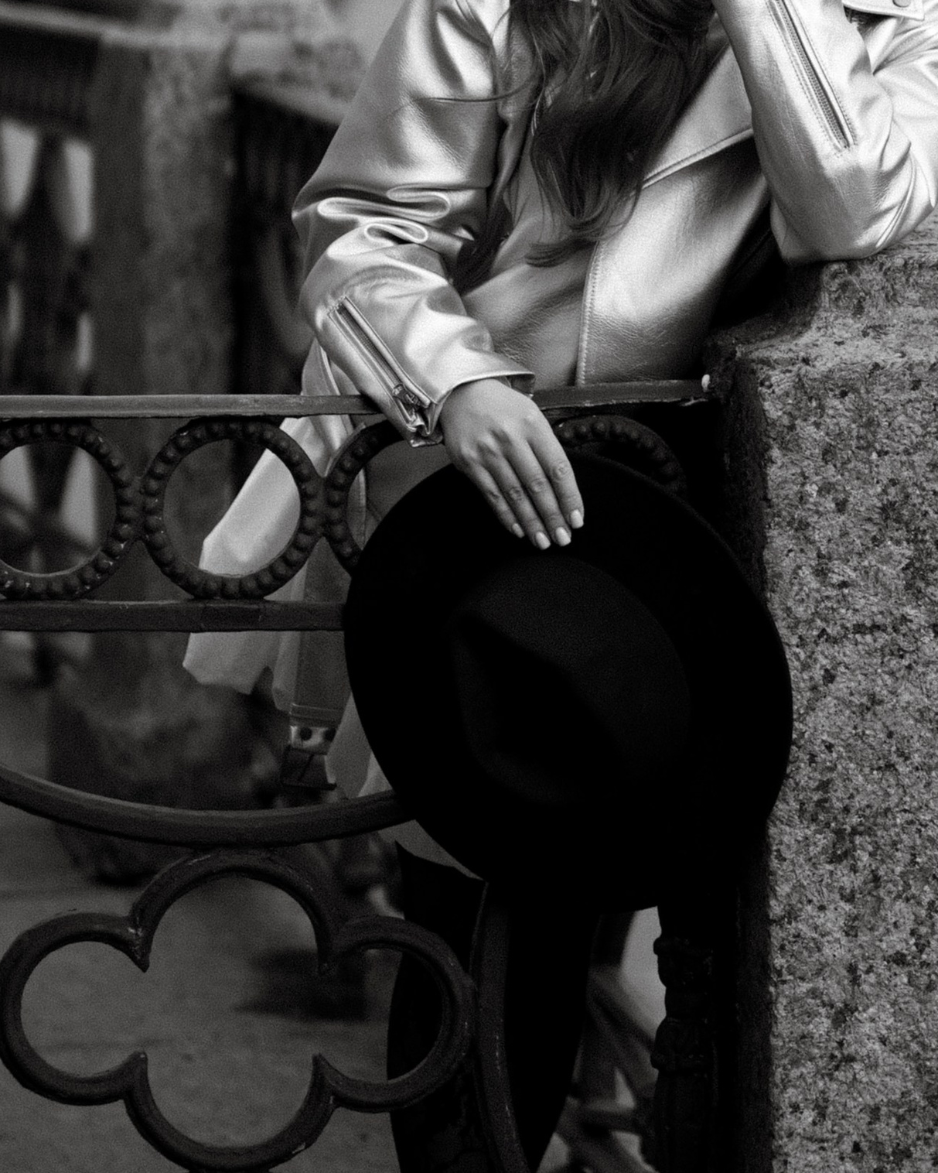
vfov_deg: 9.4
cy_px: -212
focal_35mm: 202
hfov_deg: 7.6
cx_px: 810
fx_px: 7009
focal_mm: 85
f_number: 2.8
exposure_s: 1/5000
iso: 320
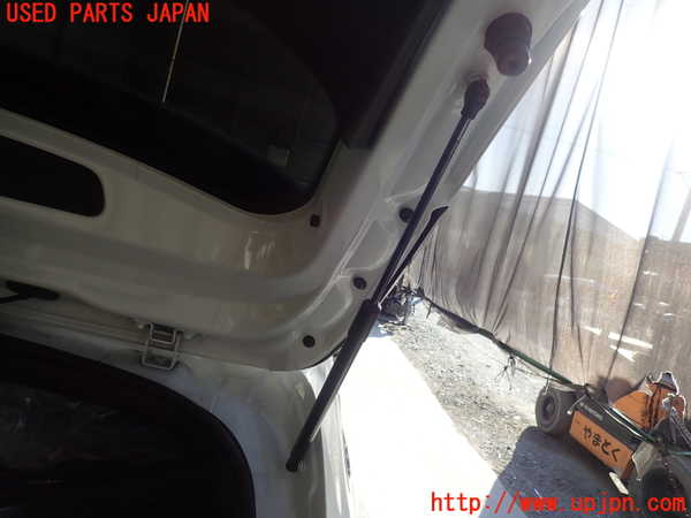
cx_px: 346
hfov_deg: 69.4
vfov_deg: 54.9
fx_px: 499
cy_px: 259
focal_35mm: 25
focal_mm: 4.5
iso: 100
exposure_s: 1/250
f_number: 2.8
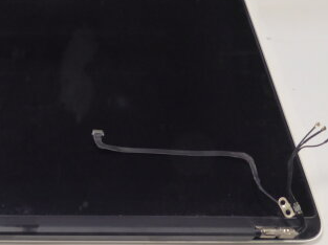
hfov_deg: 37.0
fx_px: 454
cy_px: 170
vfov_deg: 29.9
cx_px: 28
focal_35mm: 48
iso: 400
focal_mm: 4.3
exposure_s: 1/40
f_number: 3.3
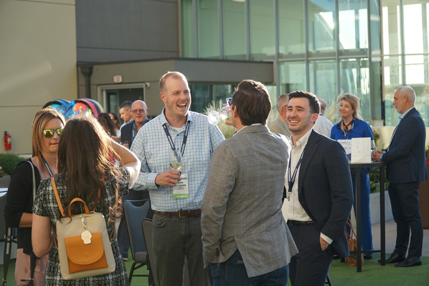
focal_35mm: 74
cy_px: 143
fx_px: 876
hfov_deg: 27.5
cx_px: 214
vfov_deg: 18.5
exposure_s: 1/200
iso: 100
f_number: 4.5
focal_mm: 49
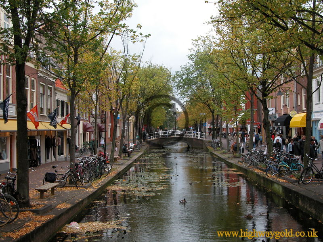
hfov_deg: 36.2
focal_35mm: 53
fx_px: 495
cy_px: 121
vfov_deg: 27.5
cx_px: 162
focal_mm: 13.7
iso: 100
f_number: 3.9
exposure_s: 1/110
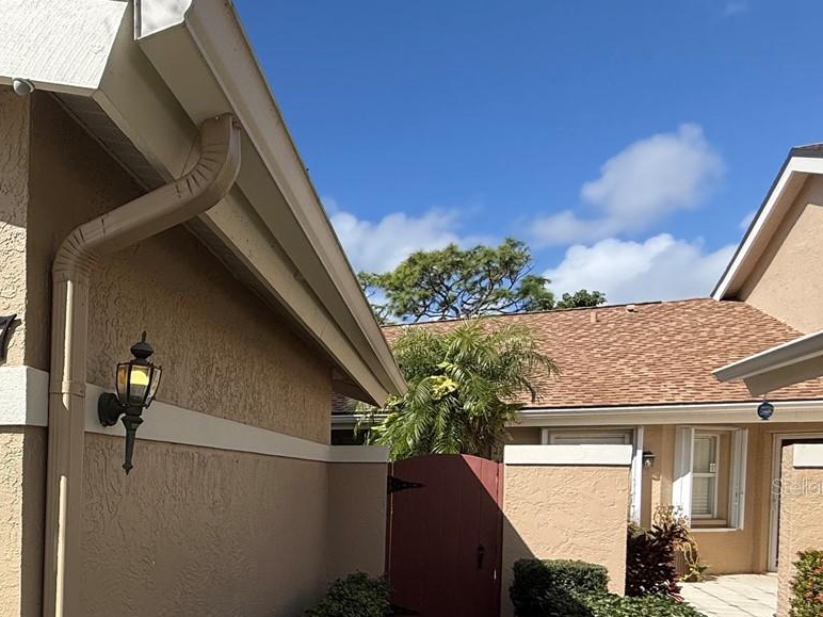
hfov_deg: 51.0
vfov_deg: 46.0
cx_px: 19
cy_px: 486
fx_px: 689
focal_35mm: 29
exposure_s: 1/2611
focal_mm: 2.22
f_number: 2.2
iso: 50
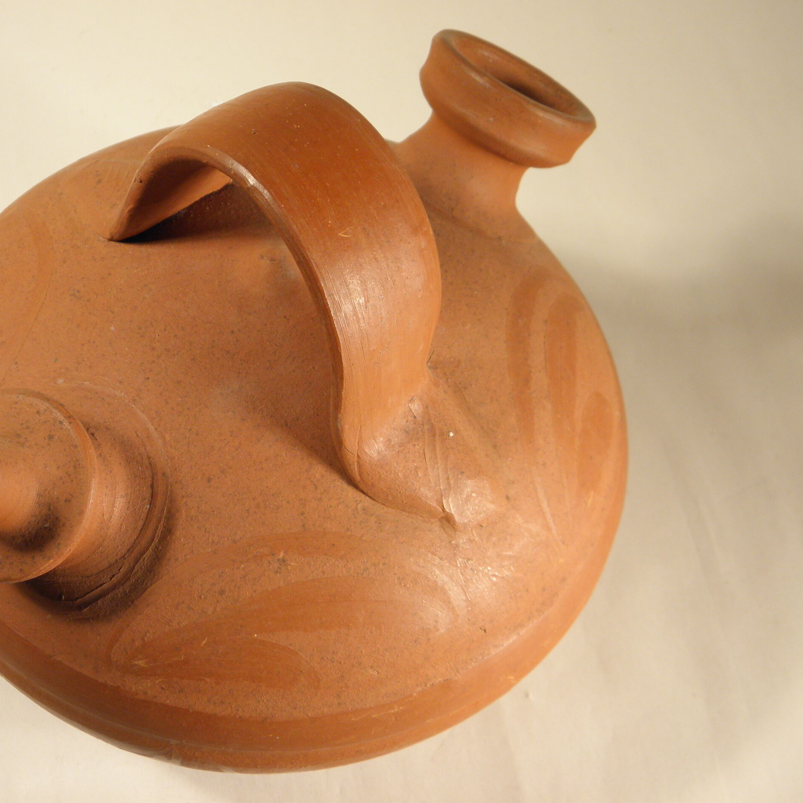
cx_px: 313
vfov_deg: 30.6
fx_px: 1470
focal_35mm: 56
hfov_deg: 30.5
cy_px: 398
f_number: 3.9
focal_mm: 8.6
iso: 125
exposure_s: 1/40
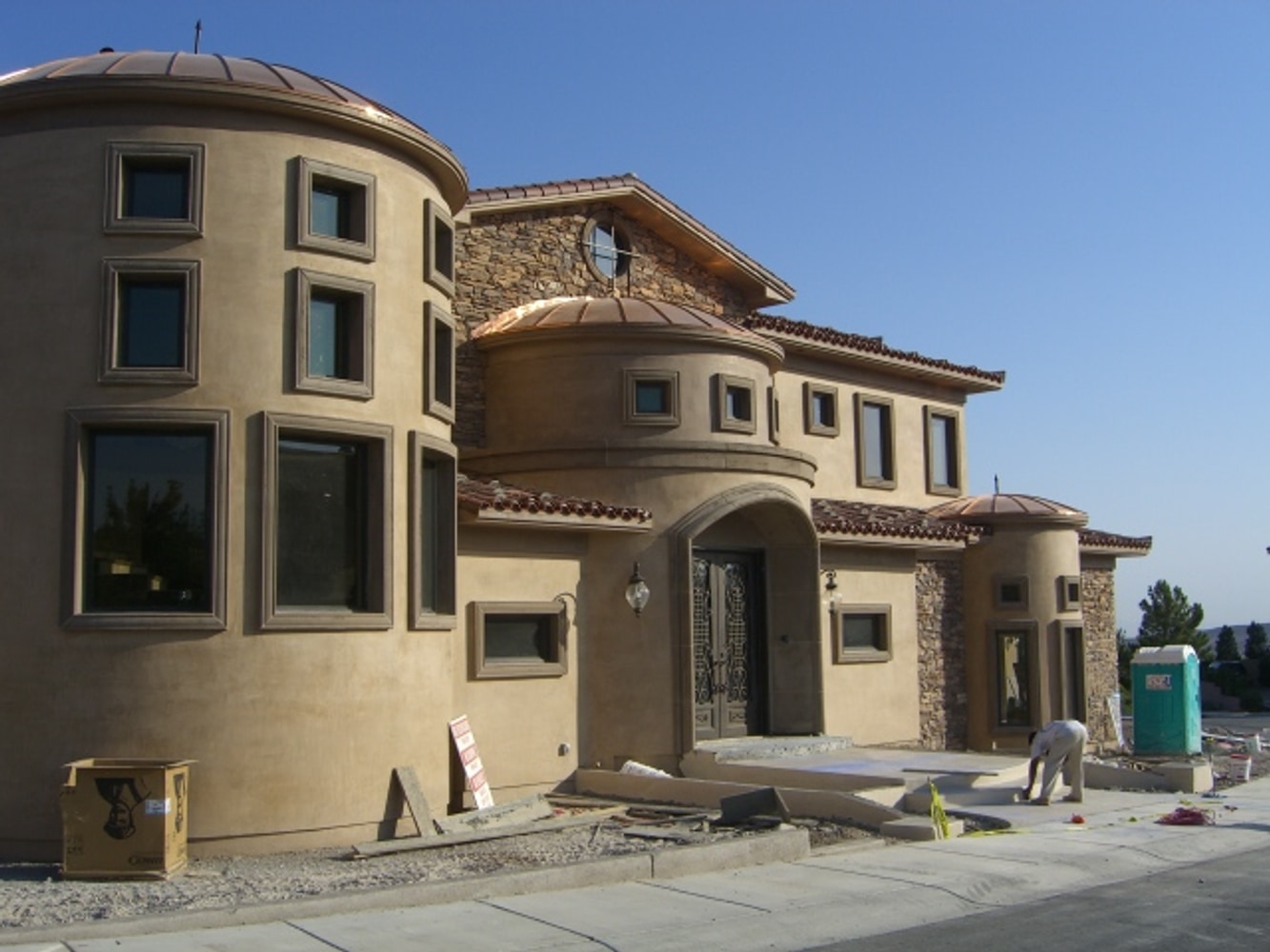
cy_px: 476
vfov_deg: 37.7
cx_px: 635
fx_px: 1394
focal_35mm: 38
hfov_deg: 49.0
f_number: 8
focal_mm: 7.9
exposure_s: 1/200
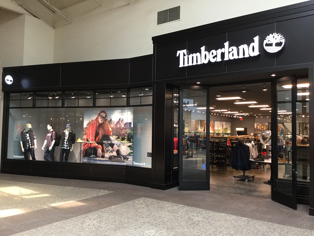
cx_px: 157
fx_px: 281
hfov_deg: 58.4
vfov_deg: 45.4
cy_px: 118
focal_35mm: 31
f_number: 2.4
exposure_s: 1/30
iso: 125
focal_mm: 3.3
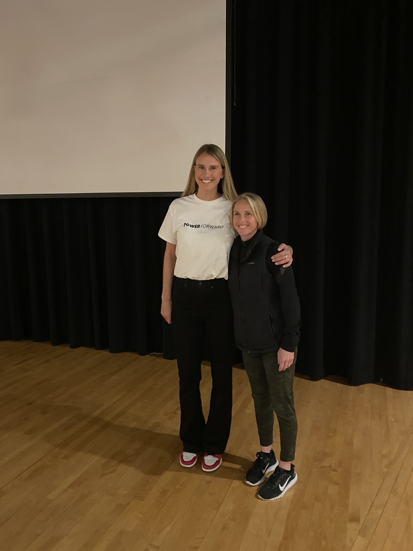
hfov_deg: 53.1
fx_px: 414
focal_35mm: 26
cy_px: 276
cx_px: 206
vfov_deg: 67.3
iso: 1000
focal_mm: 4.25
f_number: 1.8
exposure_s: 1/29
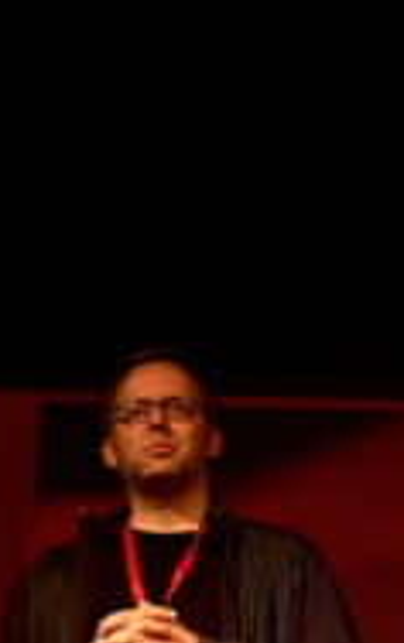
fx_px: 2511
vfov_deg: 14.3
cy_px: 672
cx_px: 486
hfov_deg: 9.1
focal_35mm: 143
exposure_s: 1/100
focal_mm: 44
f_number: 2.8
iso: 1000
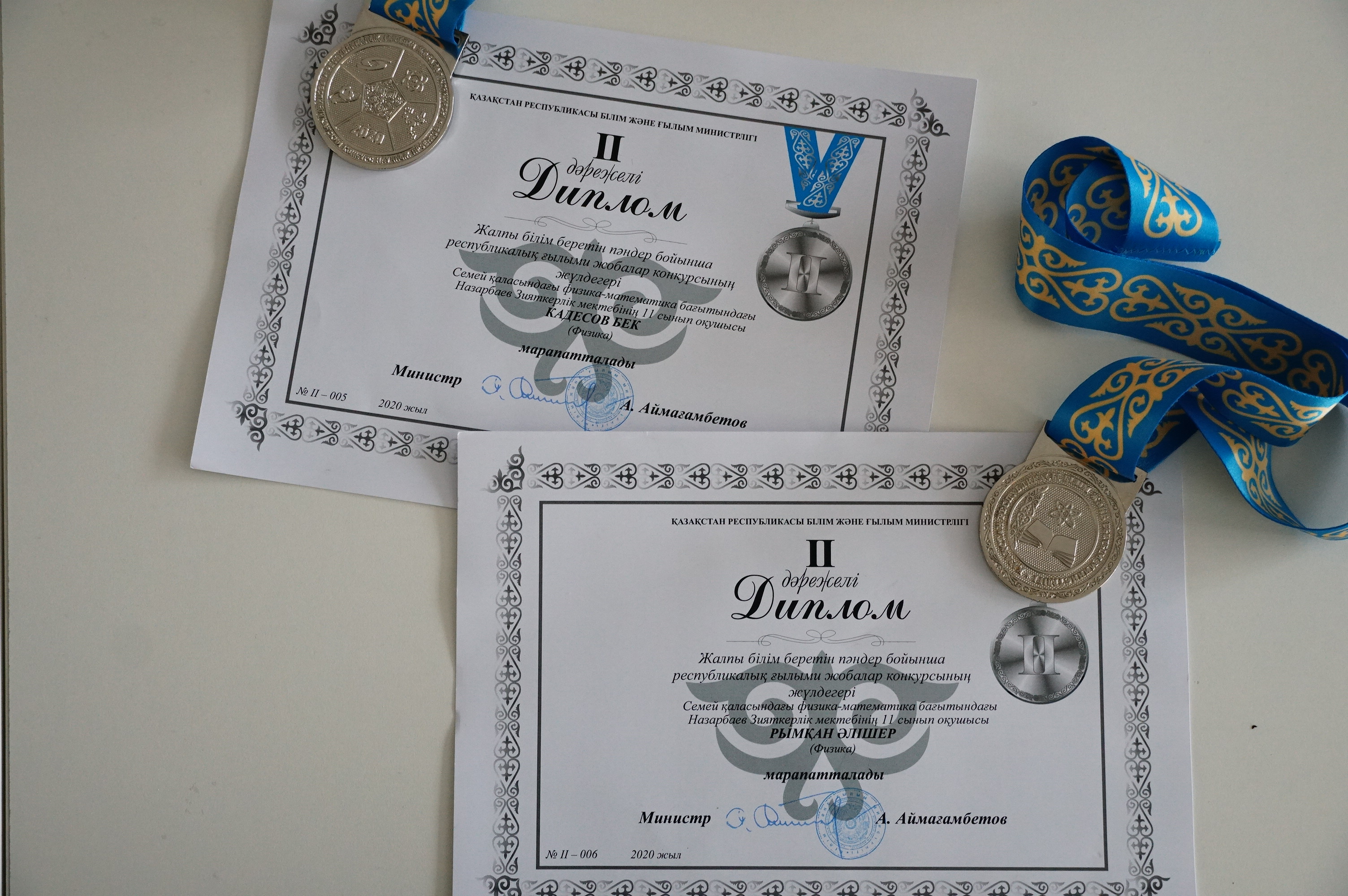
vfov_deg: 27.2
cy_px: 448
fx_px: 1852
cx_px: 674
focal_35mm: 50
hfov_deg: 40.0
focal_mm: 33
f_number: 4.5
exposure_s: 1/100
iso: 1600
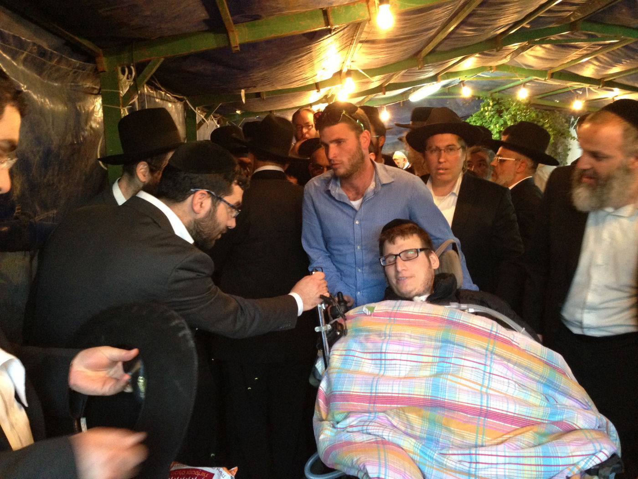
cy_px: 240
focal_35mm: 33
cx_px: 319
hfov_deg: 55.4
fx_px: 608
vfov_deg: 42.9
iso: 400
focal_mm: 4.13
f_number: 2.4
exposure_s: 1/17
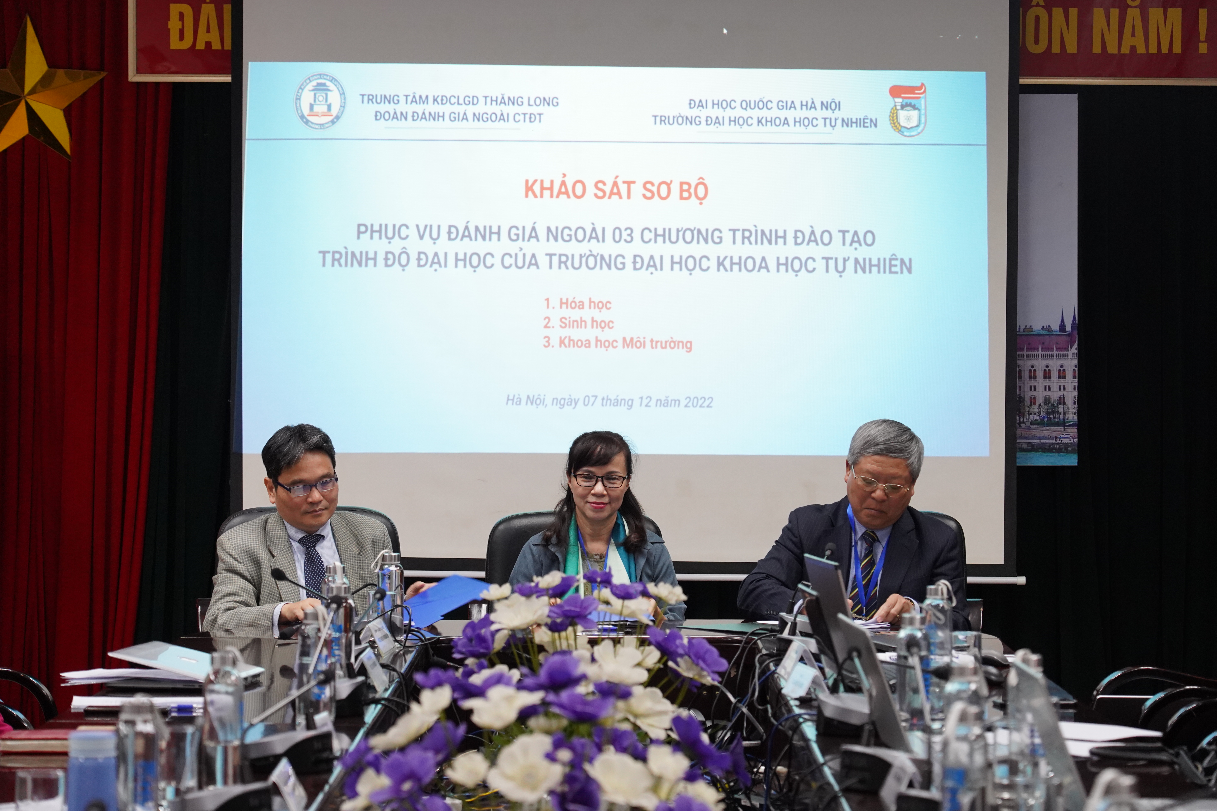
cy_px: 407
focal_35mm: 107
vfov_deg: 12.8
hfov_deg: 19.1
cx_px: 606
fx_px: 3617
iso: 3200
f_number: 5.6
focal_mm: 105
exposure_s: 1/125
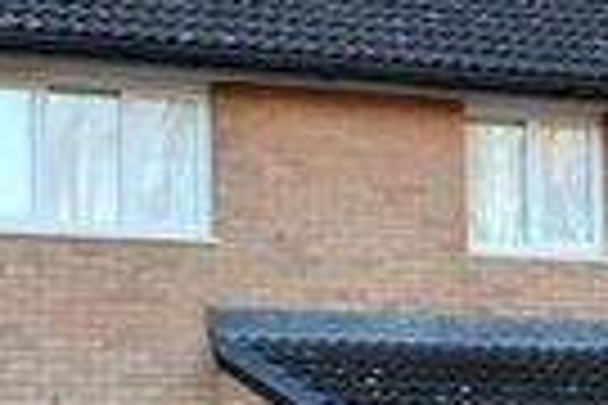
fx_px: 2618
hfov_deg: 13.2
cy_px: 432
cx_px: 261
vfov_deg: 8.8
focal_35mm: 155
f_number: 4.2
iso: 100
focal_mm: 20
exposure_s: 1/80
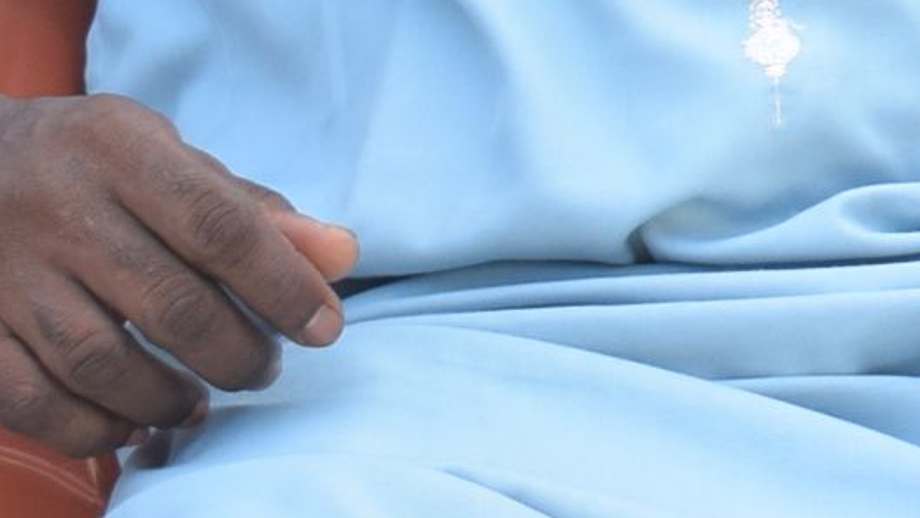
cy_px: -625
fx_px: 7636
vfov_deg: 3.8
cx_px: 1985
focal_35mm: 313
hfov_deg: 6.6
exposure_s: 1/250
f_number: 5
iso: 320
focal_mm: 35
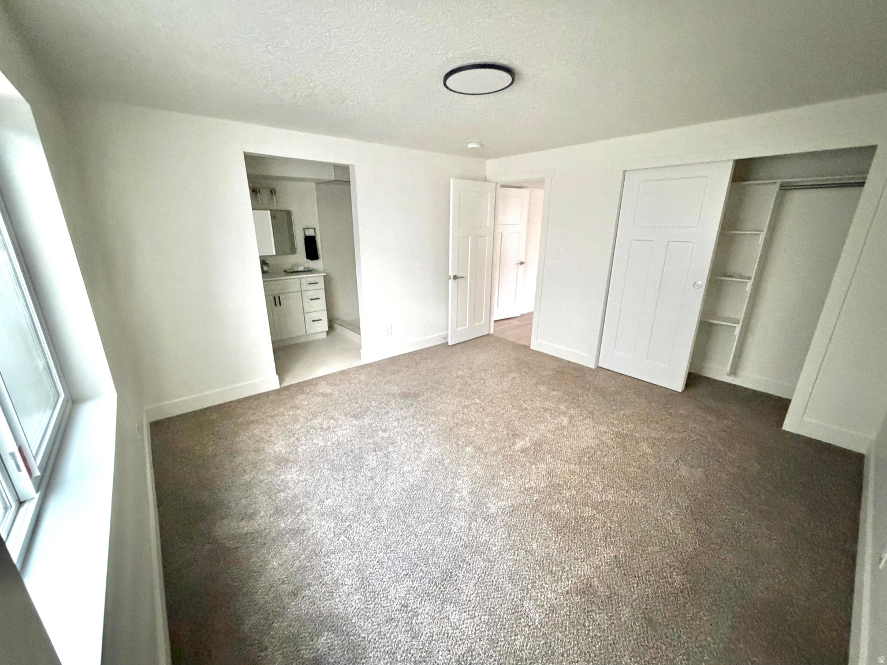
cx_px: 444
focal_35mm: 14
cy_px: 332
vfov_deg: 85.7
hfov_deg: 102.1
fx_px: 359
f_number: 2.2
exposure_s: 1/40
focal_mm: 2.22
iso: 1250
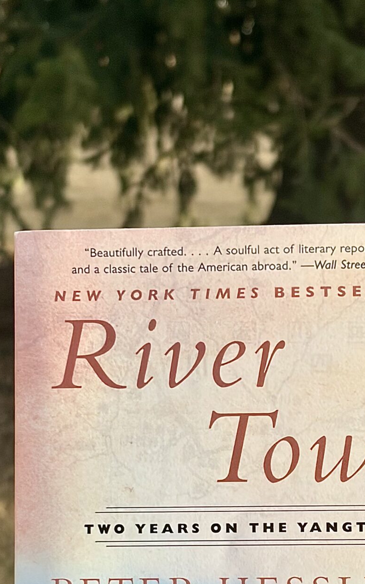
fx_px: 1800
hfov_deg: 11.6
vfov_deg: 18.2
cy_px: 493
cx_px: 267
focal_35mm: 113
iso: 32
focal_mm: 5.96
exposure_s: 1/873
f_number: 1.6
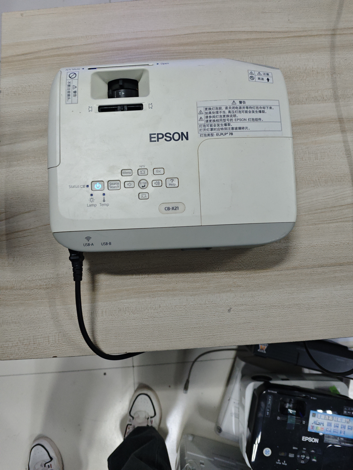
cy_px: 235
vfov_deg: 73.9
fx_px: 313
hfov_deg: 58.9
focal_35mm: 23
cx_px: 176
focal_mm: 6.55
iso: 500
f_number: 1.6
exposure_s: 1/50
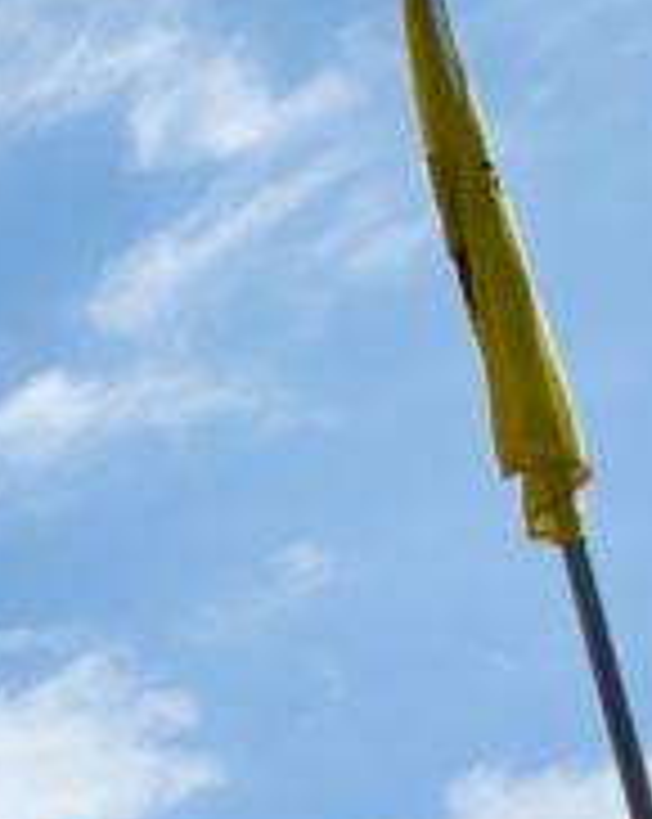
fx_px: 1862
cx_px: -1259
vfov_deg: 20.0
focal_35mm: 77
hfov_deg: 11.7
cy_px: 1354
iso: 40
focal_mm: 2.22
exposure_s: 1/2028
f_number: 2.2
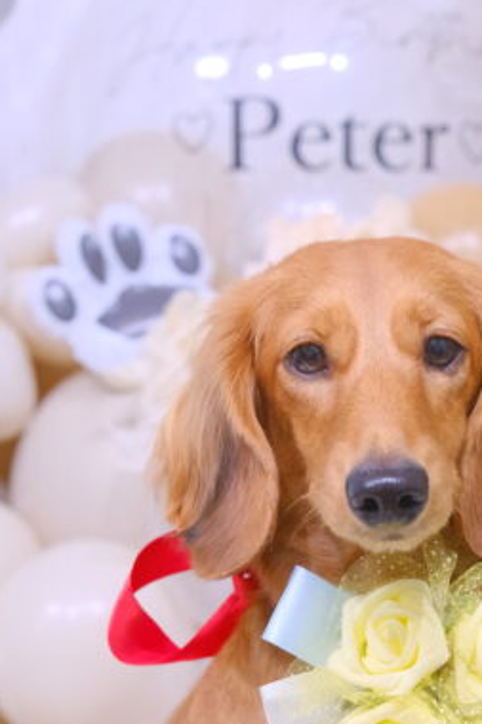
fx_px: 3337
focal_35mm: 166
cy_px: 431
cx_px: 358
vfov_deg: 12.4
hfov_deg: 8.3
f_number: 3.6
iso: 1600
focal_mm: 56
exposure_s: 1/160
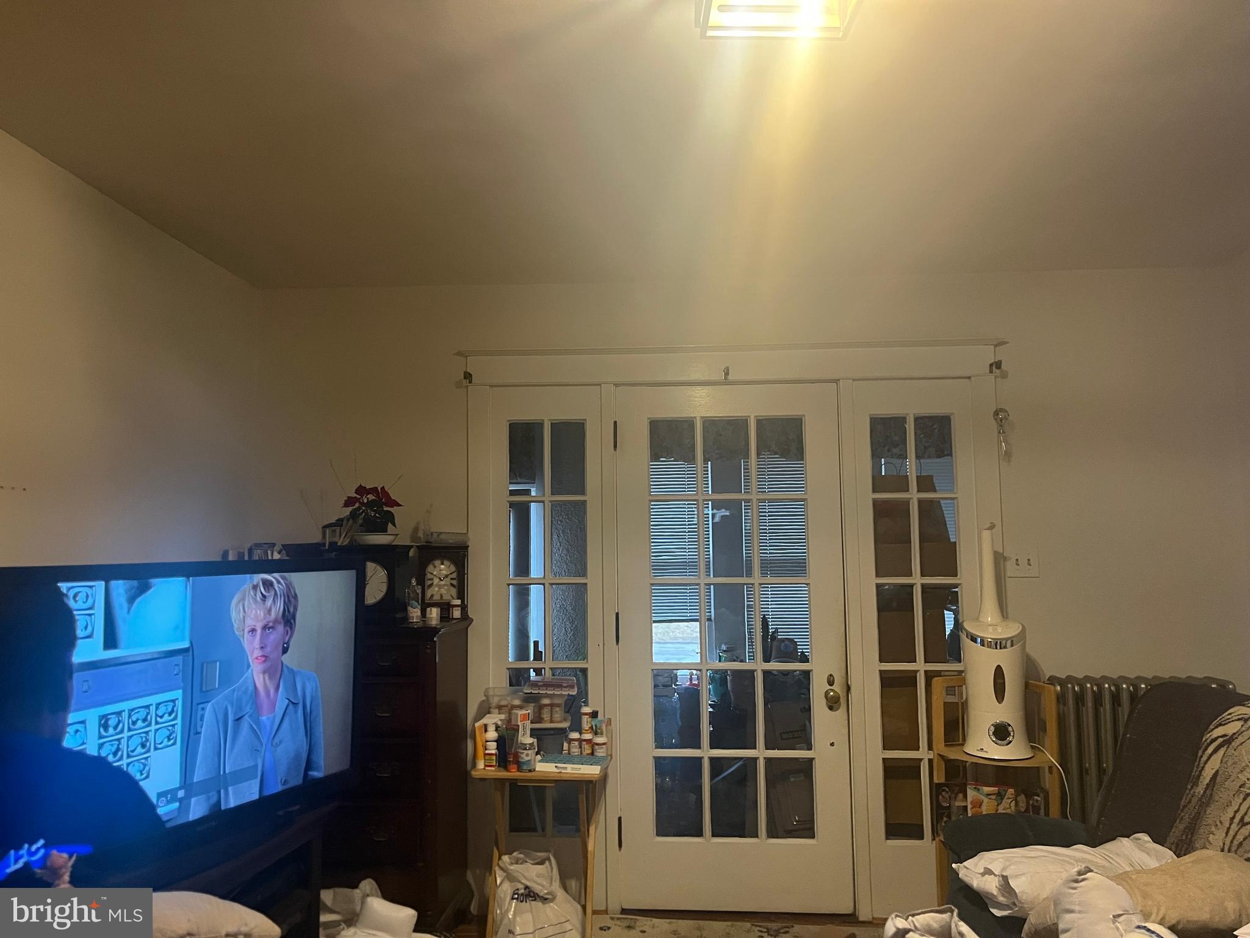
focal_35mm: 26
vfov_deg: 53.1
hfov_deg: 67.3
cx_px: 625
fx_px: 939
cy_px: 469
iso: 400
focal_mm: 5.1
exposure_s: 1/60
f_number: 1.6
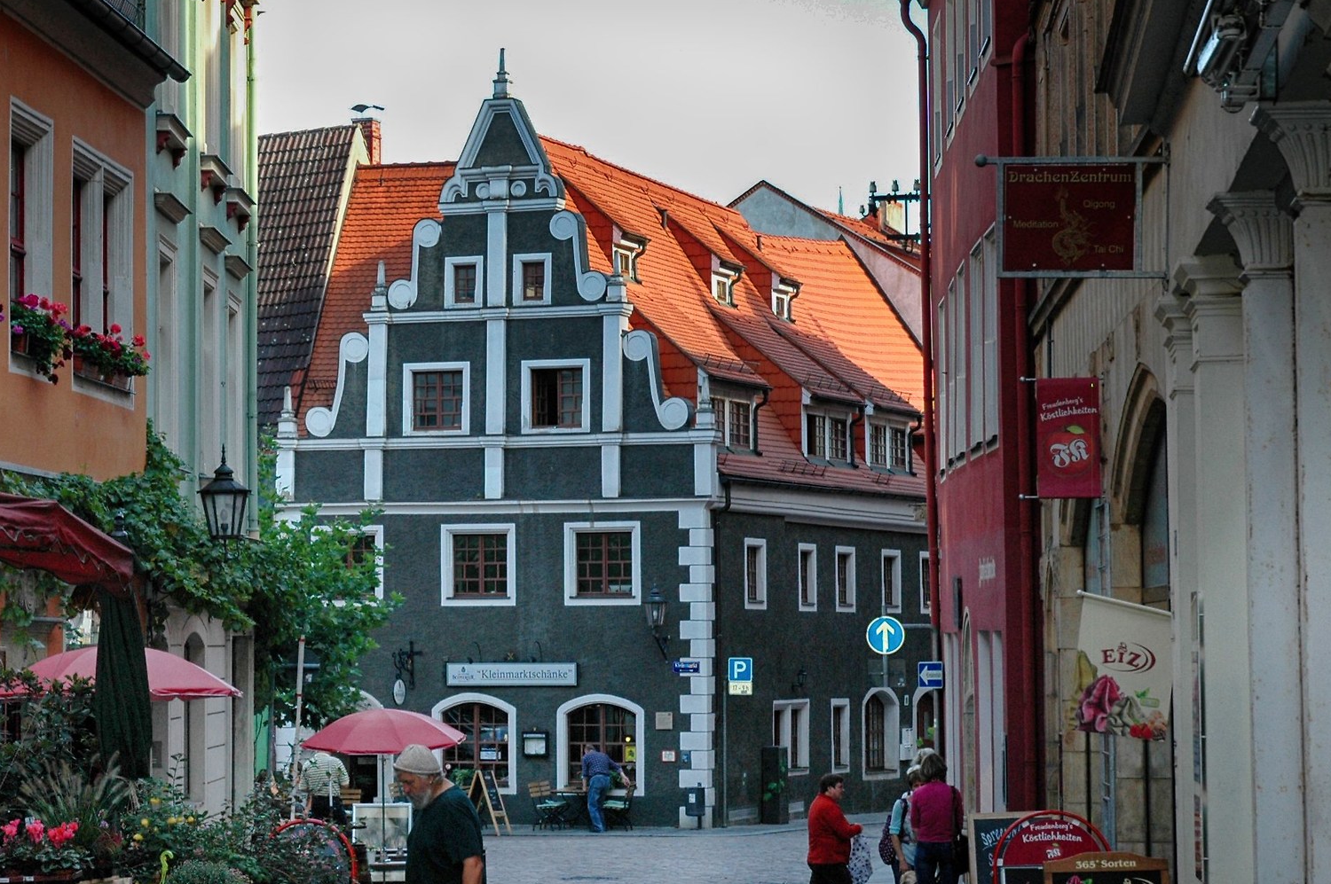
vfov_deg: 14.2
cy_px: 415
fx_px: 3546
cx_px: 410
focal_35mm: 96
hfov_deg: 21.2
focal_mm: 40
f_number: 4.5
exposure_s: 1/250
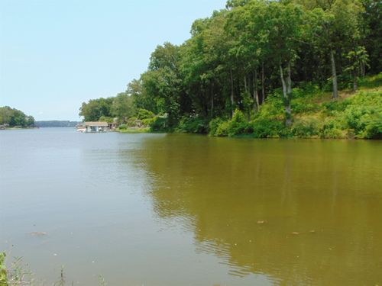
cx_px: 191
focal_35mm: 35
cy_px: 143
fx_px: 386
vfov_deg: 40.7
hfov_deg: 52.6
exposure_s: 1/640
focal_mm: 6.3
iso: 80
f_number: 3.2
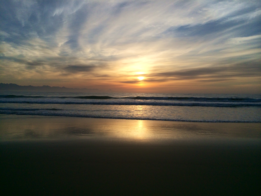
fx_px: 226
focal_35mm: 30
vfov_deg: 46.8
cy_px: 98
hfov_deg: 60.0
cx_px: 130
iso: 40
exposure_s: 1/4566
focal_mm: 4.12
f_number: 2.2
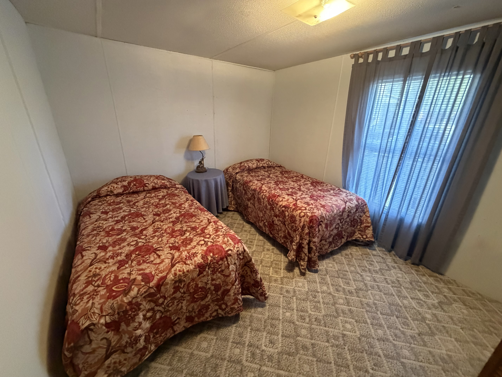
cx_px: 251
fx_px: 203
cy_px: 188
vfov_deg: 85.7
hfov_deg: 102.1
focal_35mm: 14
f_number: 2.2
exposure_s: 1/60
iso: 800
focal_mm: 2.22
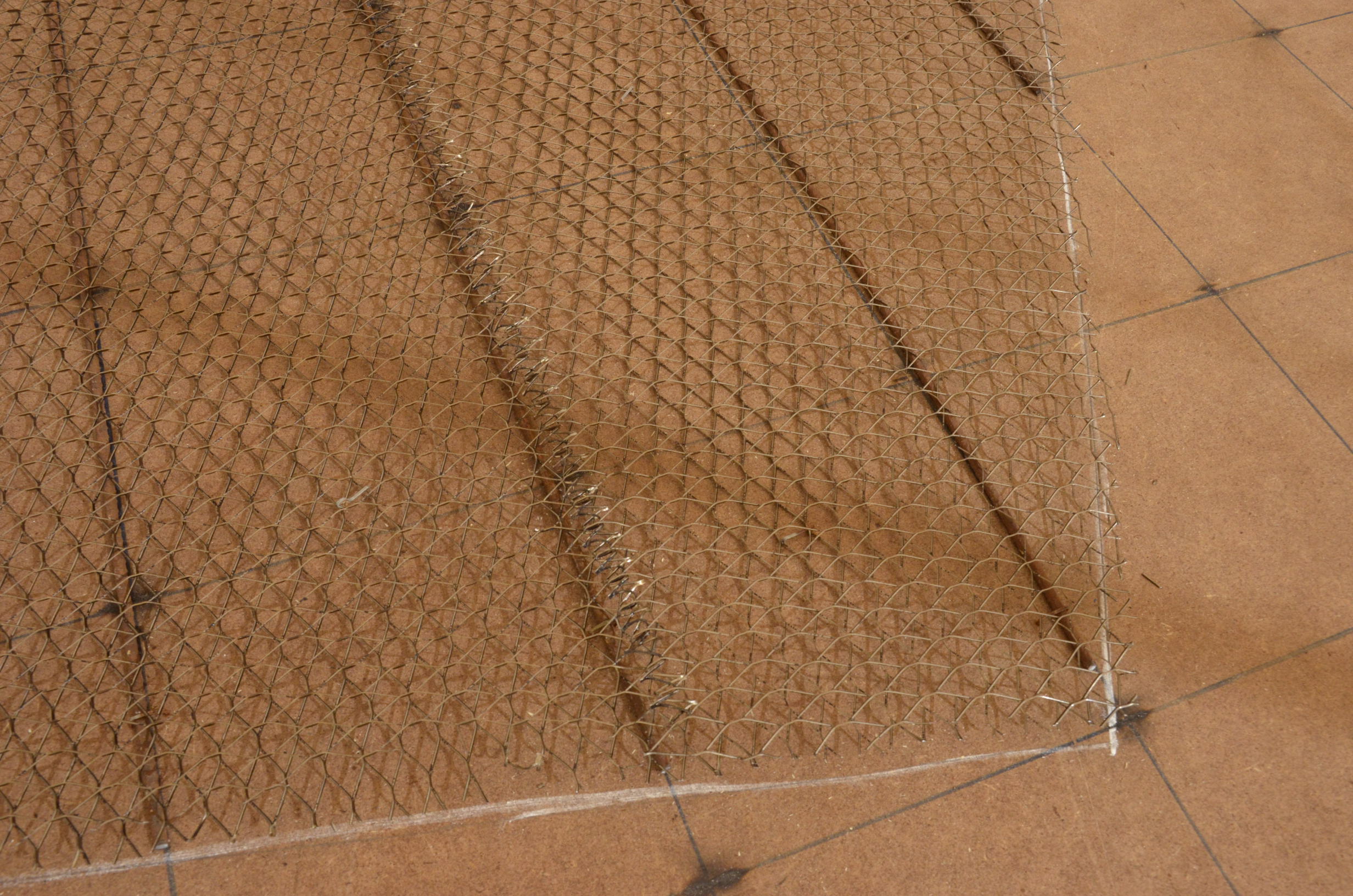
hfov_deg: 62.0
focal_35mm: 30
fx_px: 1125
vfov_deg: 43.4
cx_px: 676
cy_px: 448
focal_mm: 20
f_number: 10
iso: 1000
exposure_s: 1/400
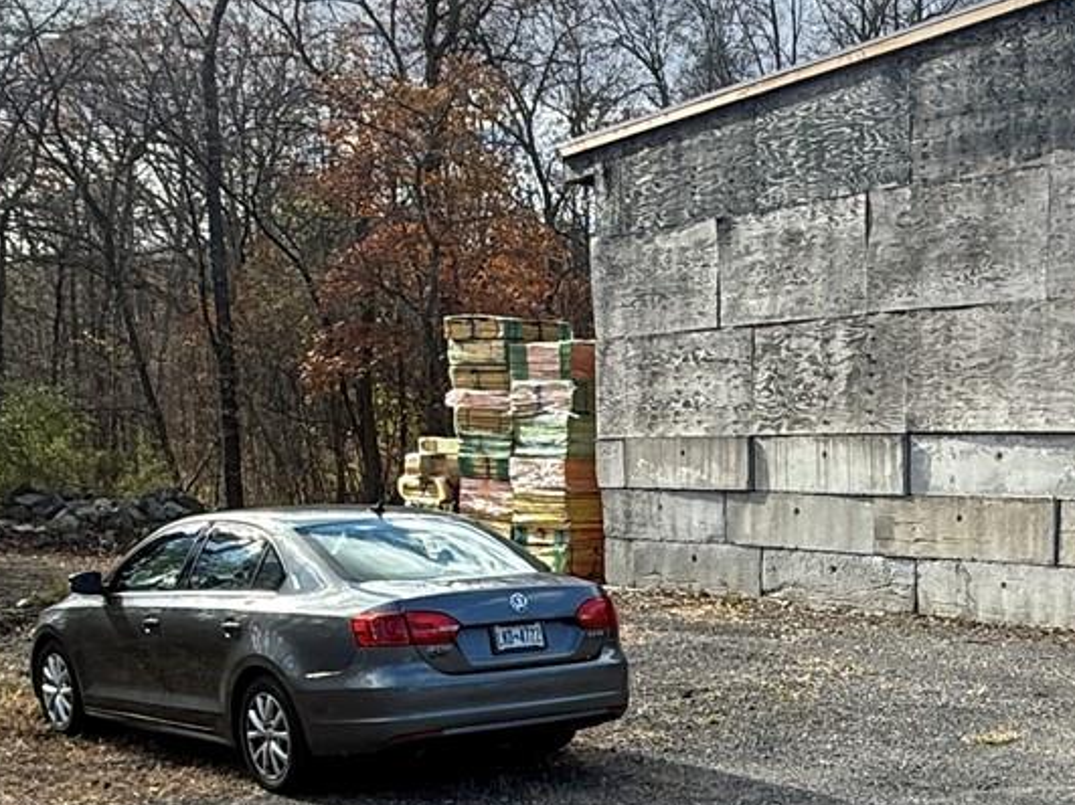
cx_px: 911
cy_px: 734
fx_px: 1677
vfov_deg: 26.1
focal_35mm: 54
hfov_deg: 34.1
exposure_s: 1/579
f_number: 2.2
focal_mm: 2.22
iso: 50
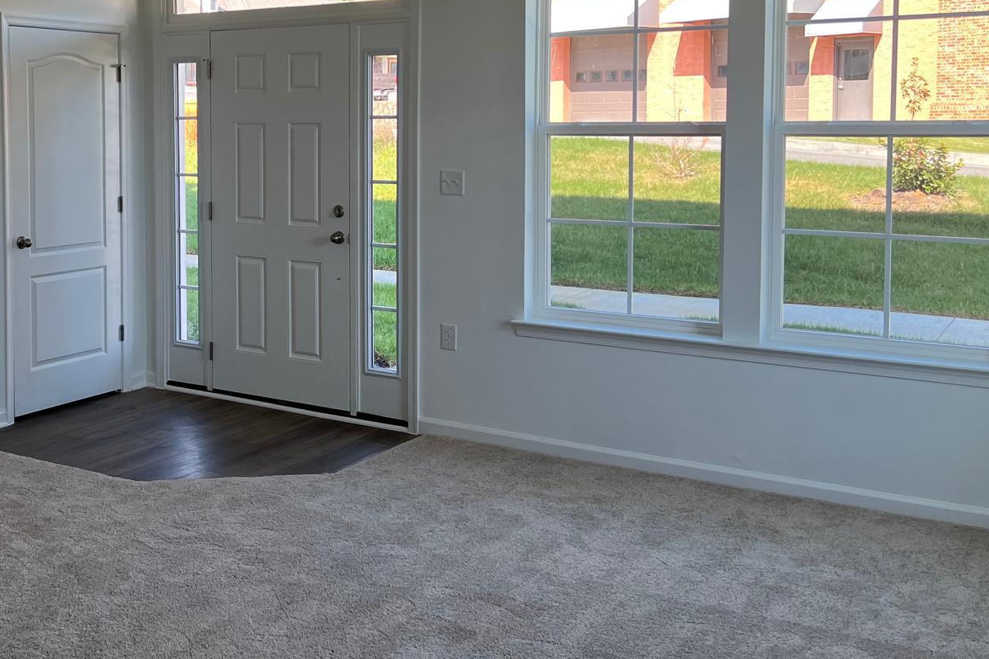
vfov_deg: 29.6
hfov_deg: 42.2
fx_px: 1236
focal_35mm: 45
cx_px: 238
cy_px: 199
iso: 40
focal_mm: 5.7
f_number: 1.5
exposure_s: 1/218
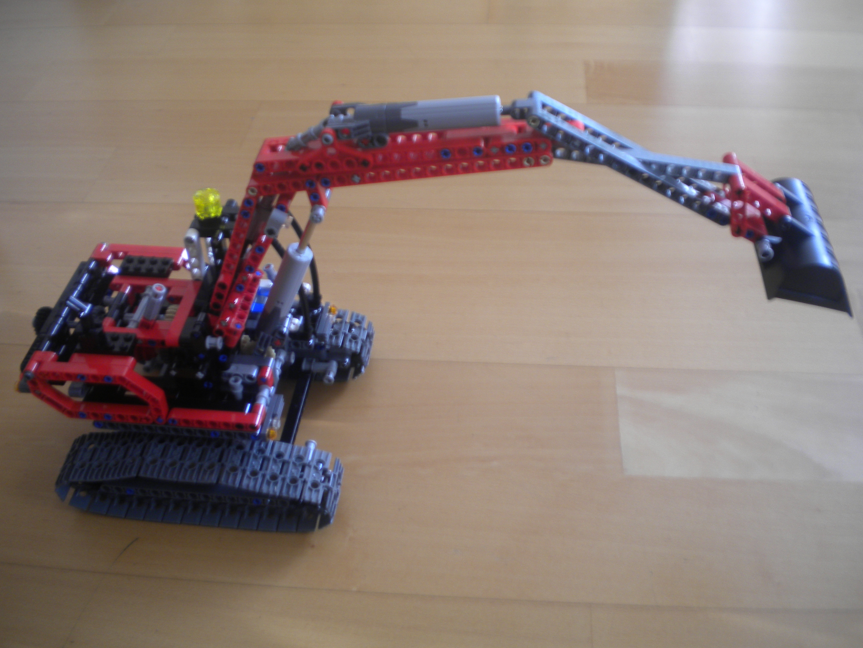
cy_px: 323
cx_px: 428
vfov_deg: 39.7
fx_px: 897
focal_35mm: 36
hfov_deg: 51.4
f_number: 3.1
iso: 80
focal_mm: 6.3
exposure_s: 1/13.3
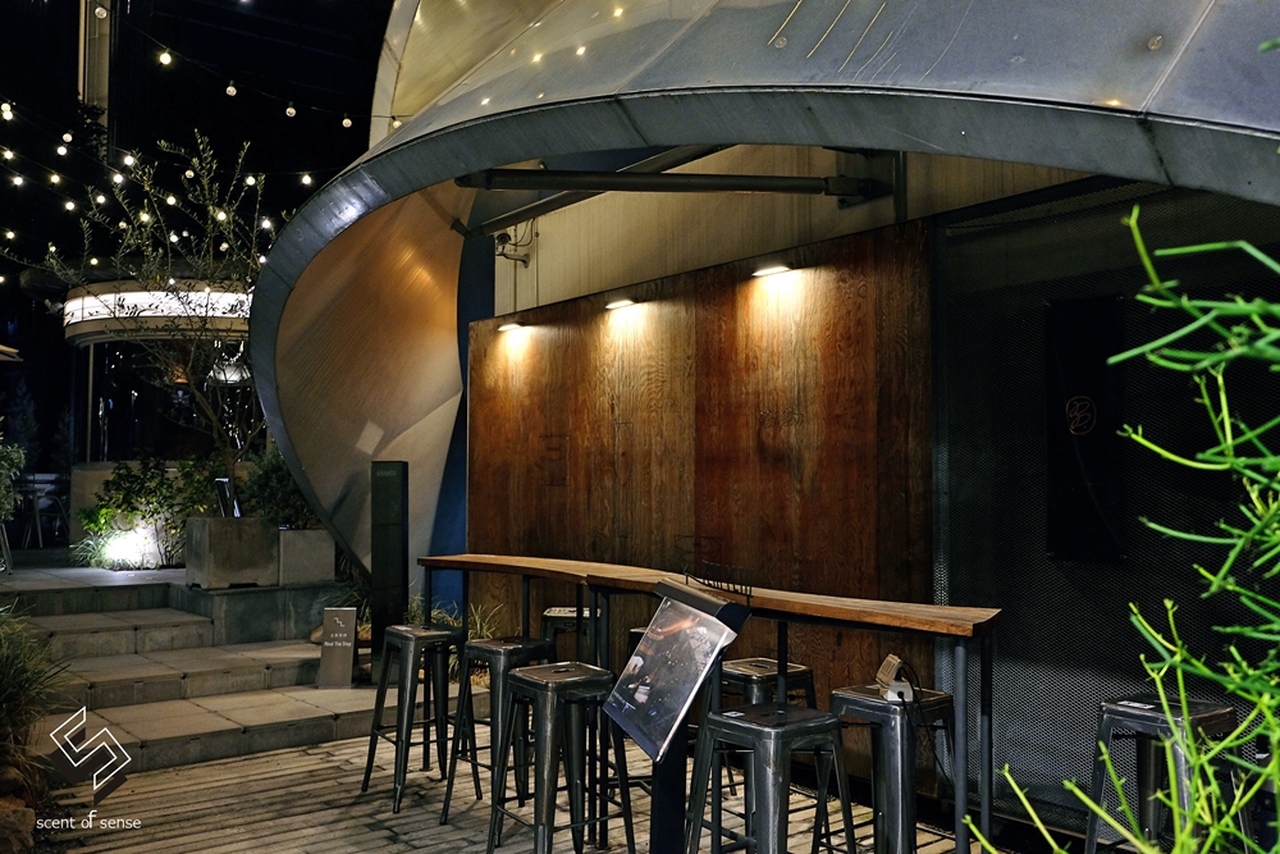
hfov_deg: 63.7
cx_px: 640
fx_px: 1031
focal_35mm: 29
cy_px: 427
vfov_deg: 45.0
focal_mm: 19.6
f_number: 2.8
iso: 800
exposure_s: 1/30
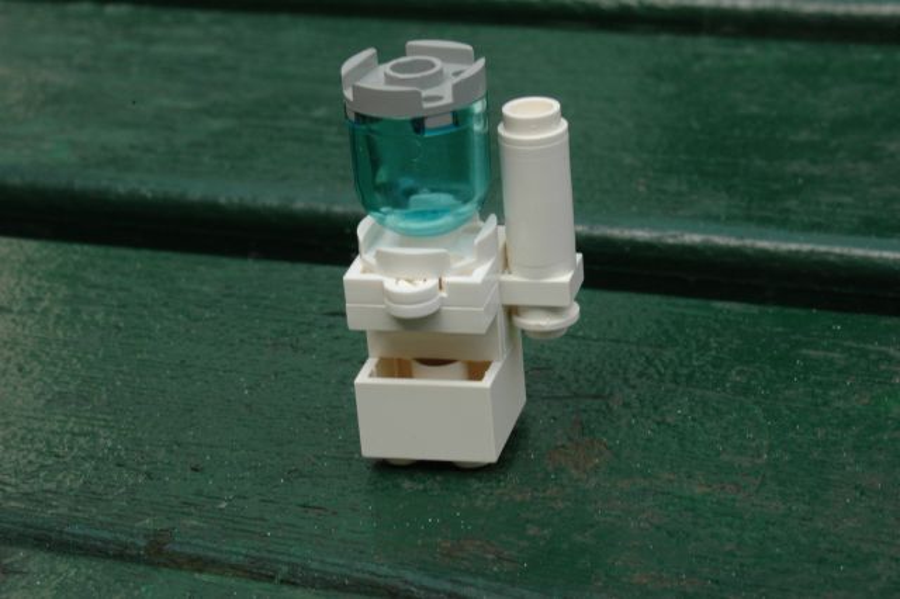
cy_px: 300
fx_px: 2998
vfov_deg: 11.4
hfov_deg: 17.1
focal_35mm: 120
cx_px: 450
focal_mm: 80
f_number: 20
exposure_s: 1/80
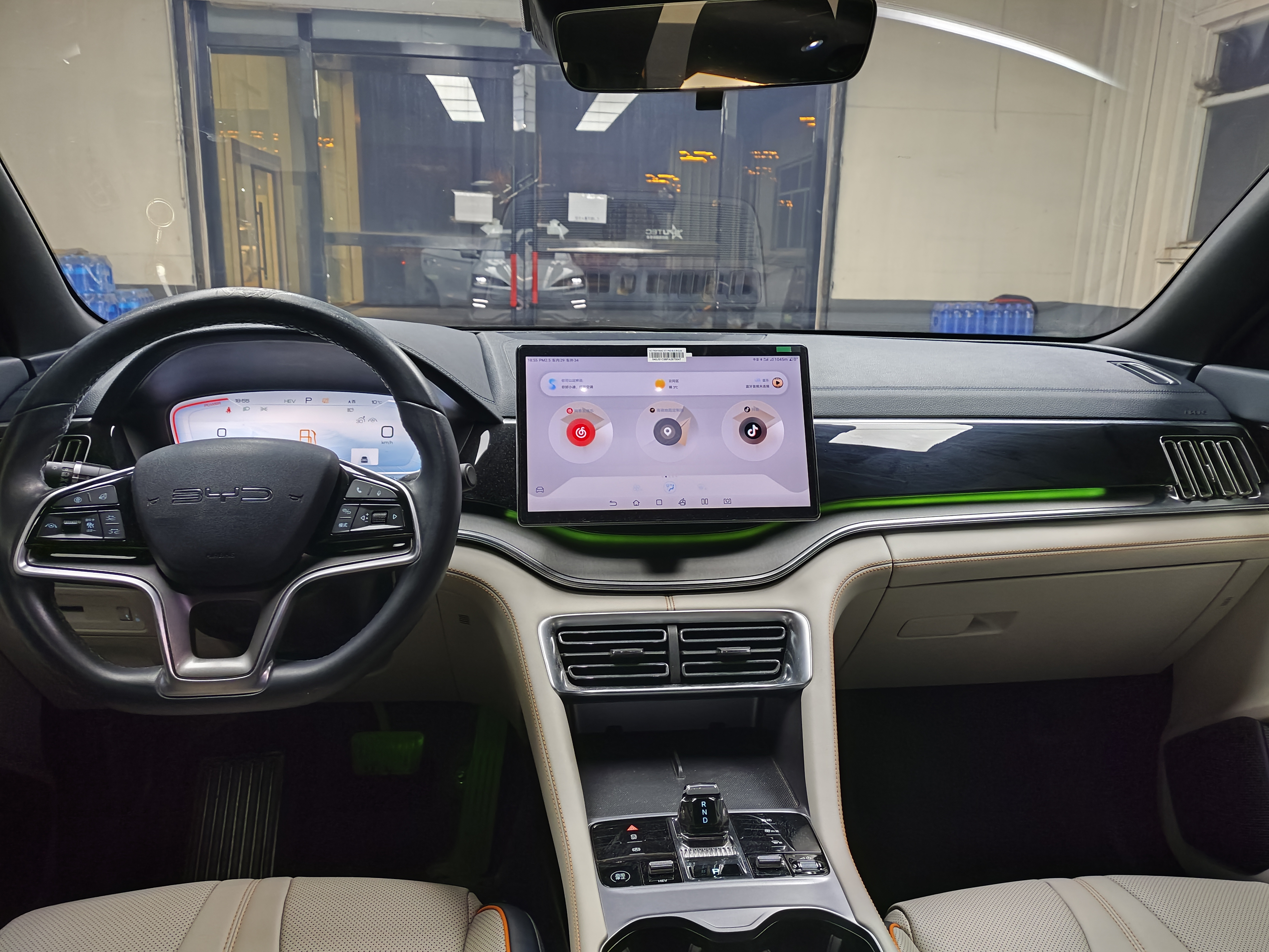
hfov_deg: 71.6
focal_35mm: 24
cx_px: 634
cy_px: 476
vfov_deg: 56.9
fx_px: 880
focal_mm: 4.68
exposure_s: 1/50
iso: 1006
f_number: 1.8
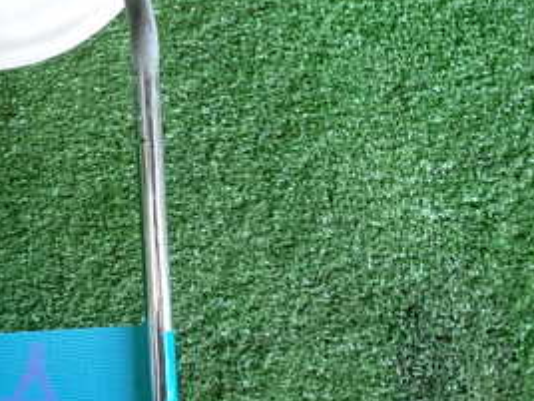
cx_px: -26
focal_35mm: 56
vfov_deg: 25.5
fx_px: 864
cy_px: 58
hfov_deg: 31.2
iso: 160
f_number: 2
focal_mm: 4.5
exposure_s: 1/125
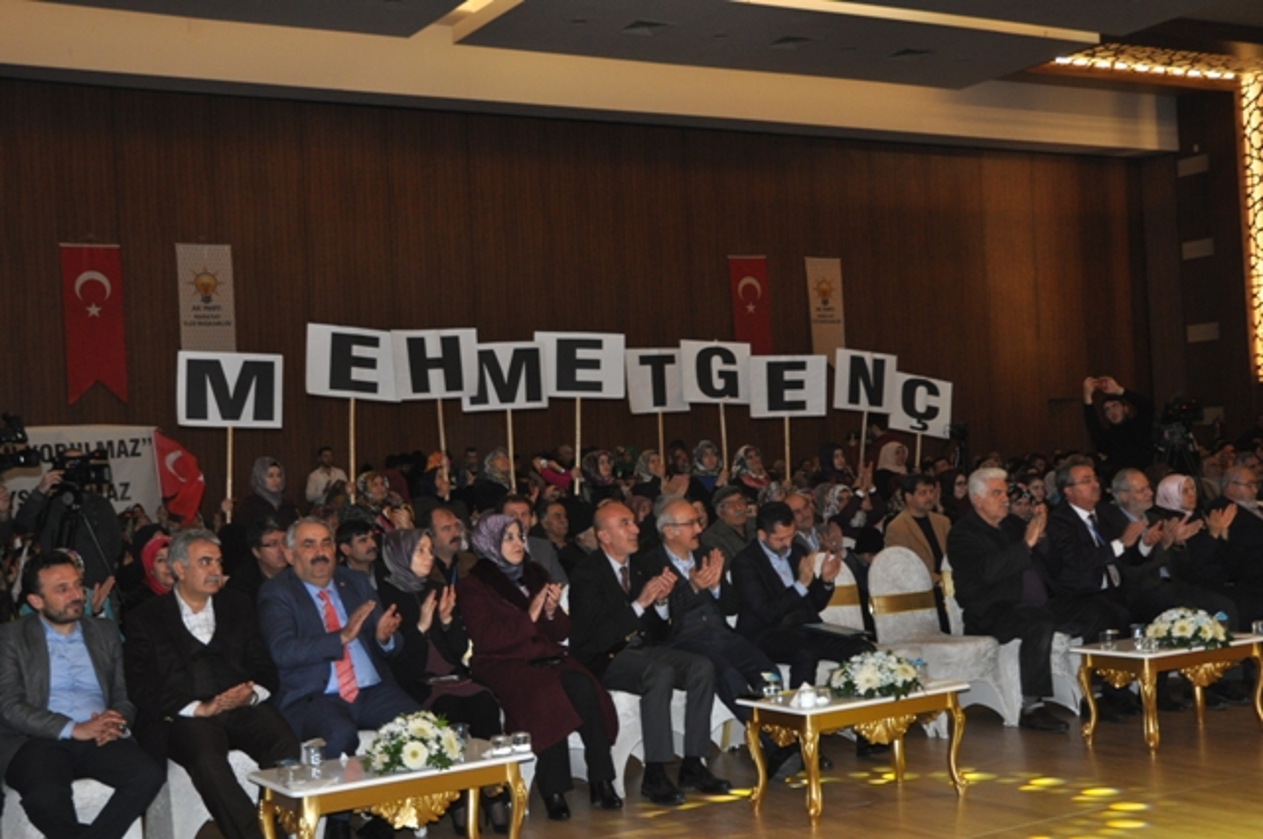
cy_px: 420
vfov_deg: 28.9
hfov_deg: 42.4
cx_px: 632
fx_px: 1629
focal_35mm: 46
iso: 800
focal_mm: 31
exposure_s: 1/60
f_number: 4
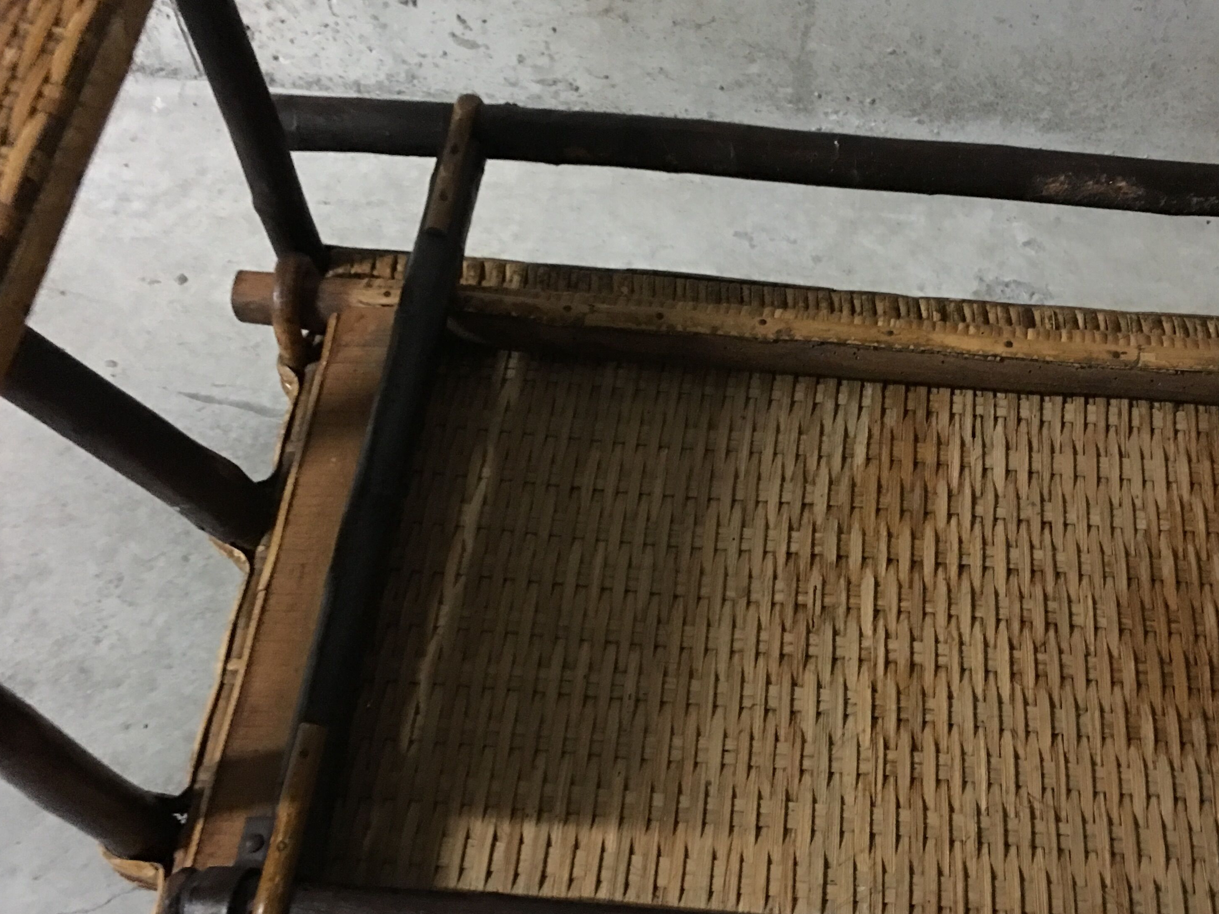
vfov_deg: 35.7
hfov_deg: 46.3
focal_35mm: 40
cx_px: 769
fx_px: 1409
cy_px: 576
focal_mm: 4.15
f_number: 2.2
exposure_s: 1/4
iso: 125
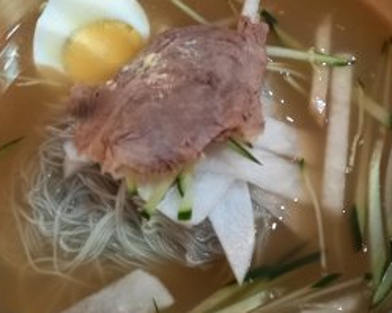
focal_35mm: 60
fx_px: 696
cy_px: 57
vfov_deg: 24.9
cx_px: 282
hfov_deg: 31.0
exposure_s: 1/33
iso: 250
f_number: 2
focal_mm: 4.6
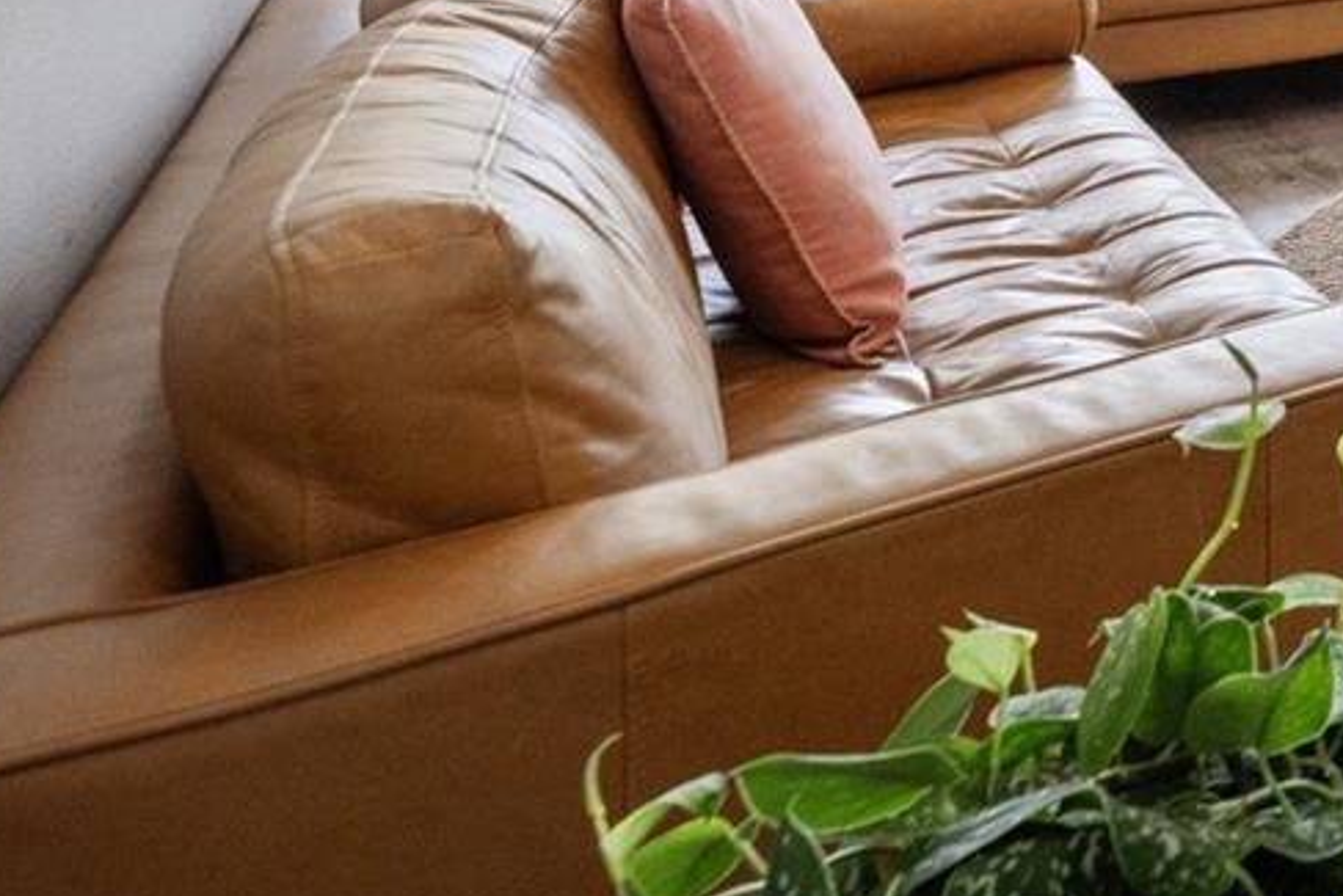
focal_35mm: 46
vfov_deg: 23.7
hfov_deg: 29.9
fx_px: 1716
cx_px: 1903
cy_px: -419
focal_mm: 14
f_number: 8
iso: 400
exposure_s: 1/50
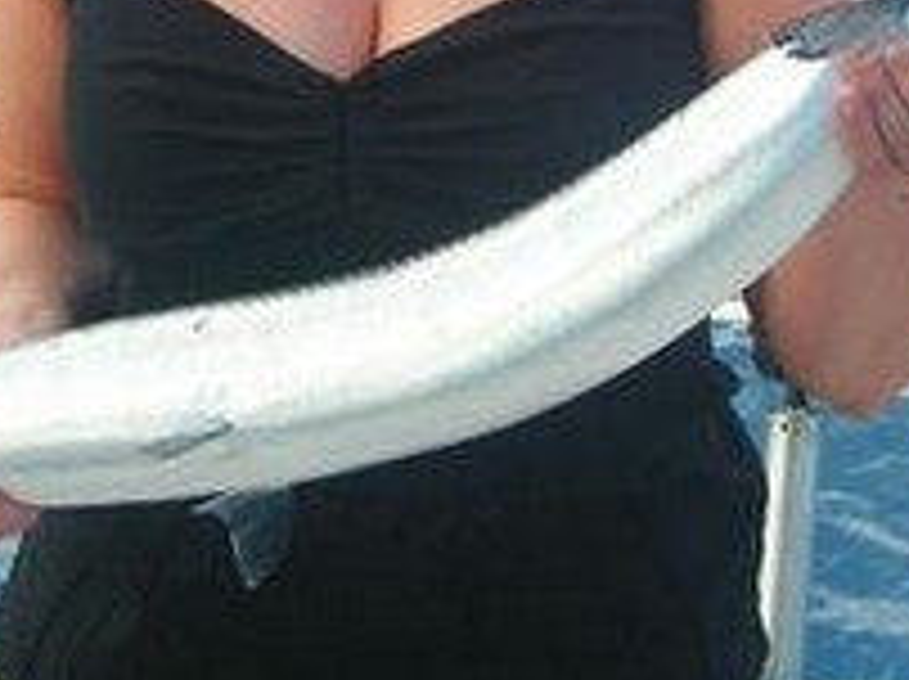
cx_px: 522
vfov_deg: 11.4
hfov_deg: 15.4
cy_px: -9
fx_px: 3357
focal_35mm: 128
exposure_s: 1/209
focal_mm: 6.8
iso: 50
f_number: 3.3
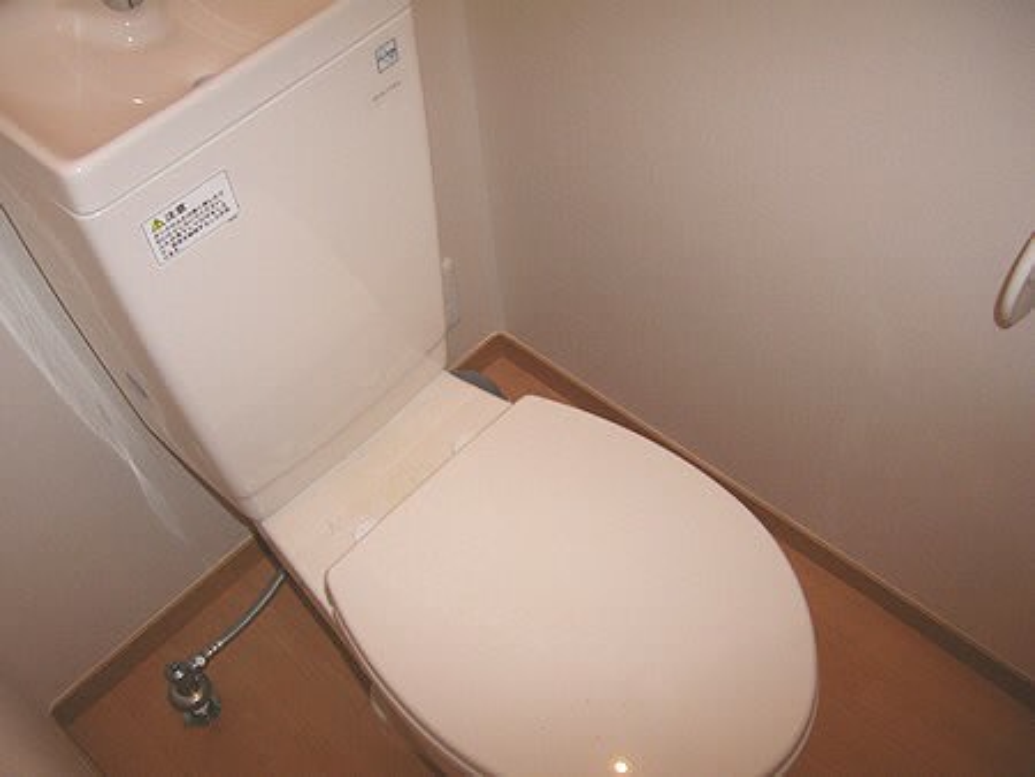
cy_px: 388
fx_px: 1077
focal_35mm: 36
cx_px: 518
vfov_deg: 39.7
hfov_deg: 51.3
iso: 100
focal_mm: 60
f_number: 2.8
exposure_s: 1/60
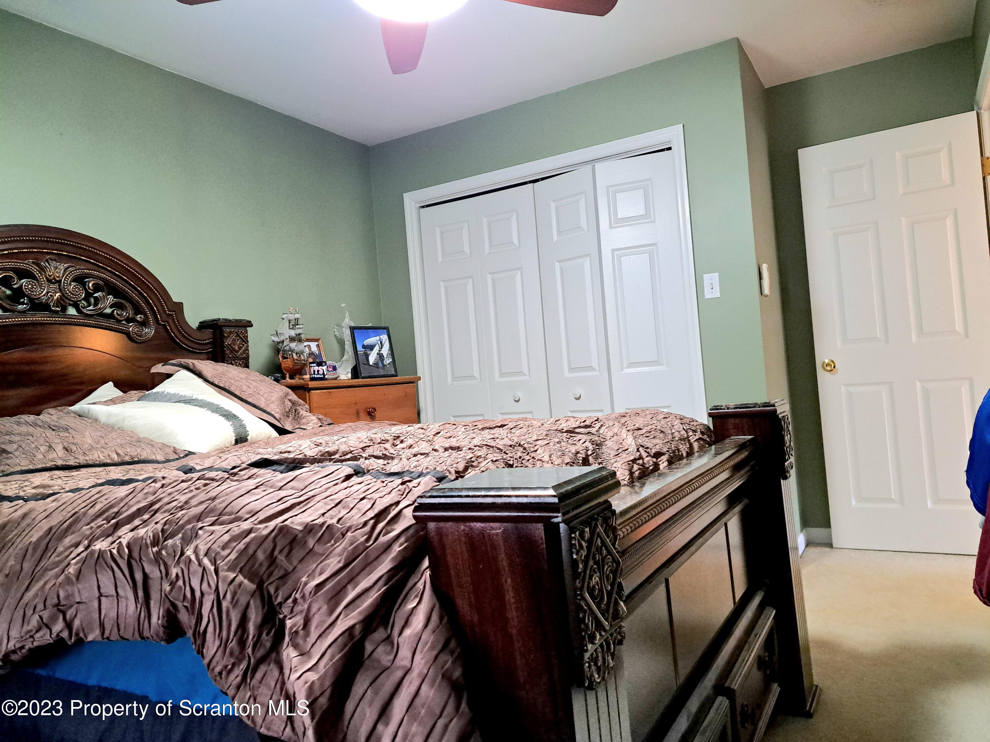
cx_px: 495
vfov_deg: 56.8
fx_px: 686
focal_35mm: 24
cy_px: 371
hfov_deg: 71.6
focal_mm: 5.23
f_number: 1.8
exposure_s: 1/30
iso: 500
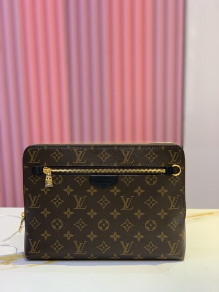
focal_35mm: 52
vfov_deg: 36.8
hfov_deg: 28.0
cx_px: 110
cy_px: 146
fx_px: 438
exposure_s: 1/50
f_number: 2.4
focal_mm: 6
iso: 64
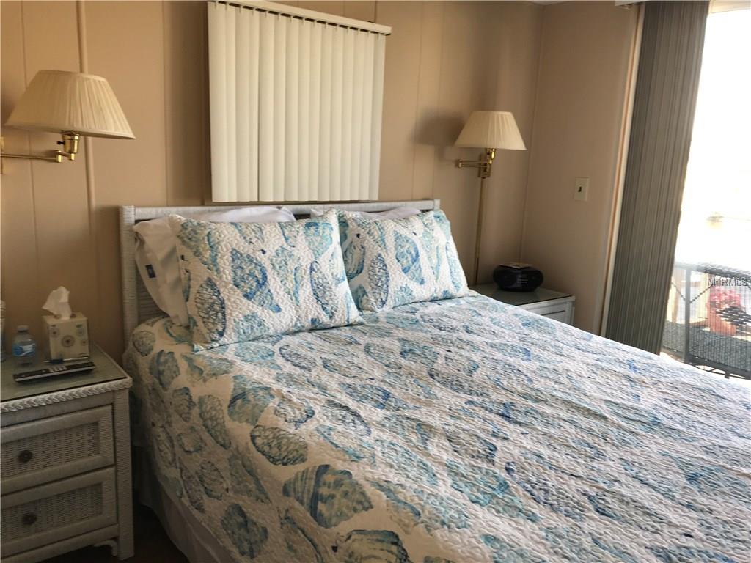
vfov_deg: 49.7
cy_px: 282
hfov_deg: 63.4
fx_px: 607
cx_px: 376
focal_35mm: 28
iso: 25
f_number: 1.8
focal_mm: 3.99
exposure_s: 1/60
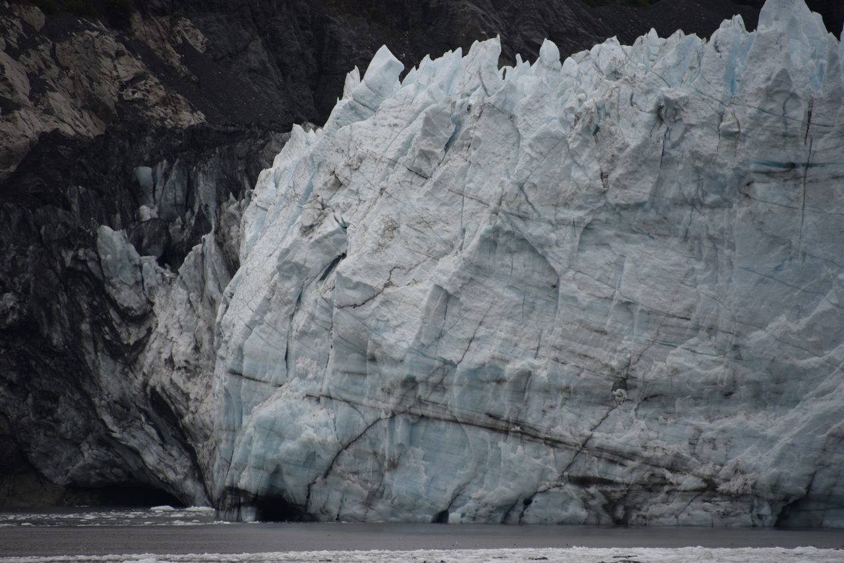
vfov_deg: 4.6
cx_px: 422
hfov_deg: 6.9
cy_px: 282
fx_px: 7034
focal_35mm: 300
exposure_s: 1/640
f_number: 5.6
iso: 250
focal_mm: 300
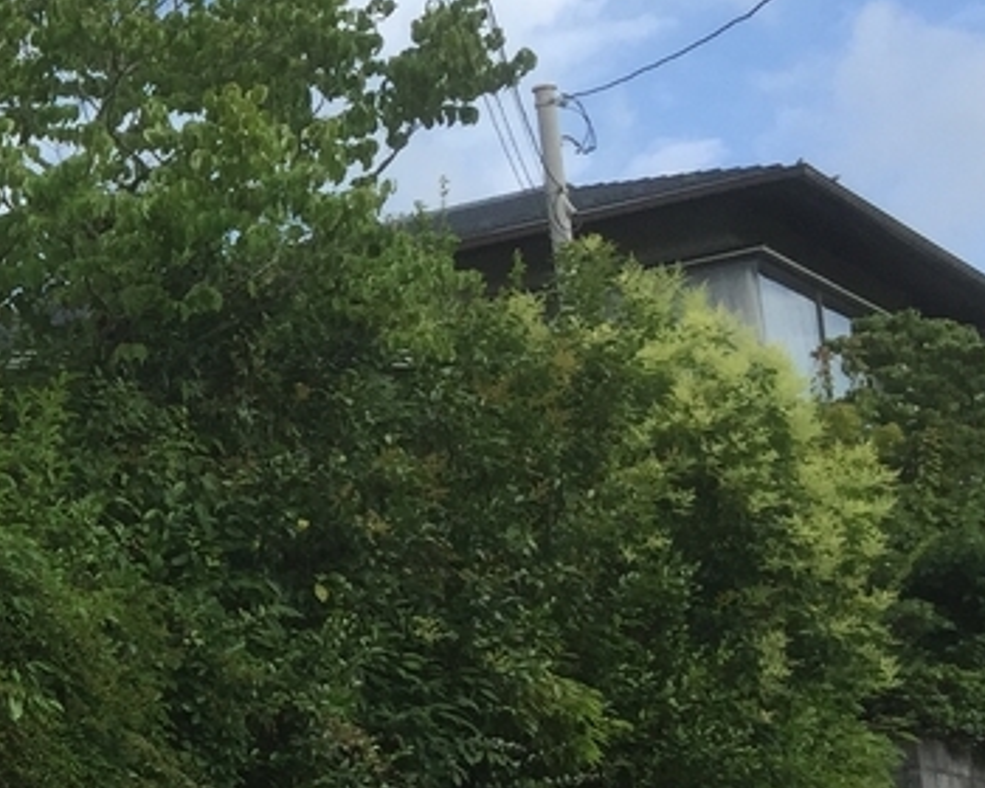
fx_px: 2828
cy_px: 552
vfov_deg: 15.8
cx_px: -616
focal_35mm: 97
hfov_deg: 17.2
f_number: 2.2
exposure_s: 1/1364
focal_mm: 4.15
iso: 32
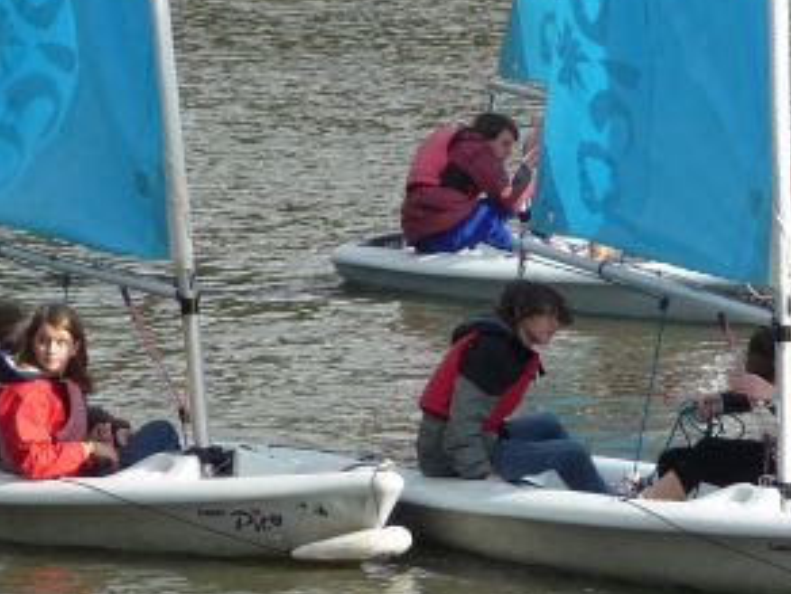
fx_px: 7015
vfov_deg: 4.8
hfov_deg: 6.4
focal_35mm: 307
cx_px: 599
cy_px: 176
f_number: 4.7
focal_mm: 17.5
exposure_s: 1/400
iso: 100
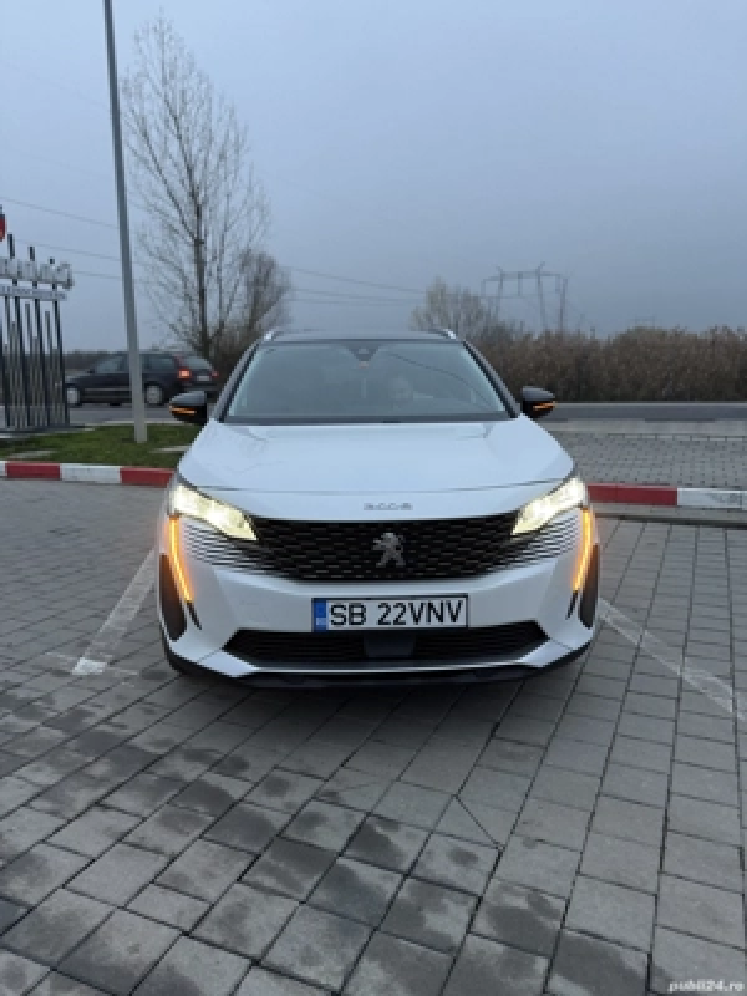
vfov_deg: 71.6
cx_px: 374
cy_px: 498
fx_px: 691
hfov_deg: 56.8
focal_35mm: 24
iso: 200
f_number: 1.78
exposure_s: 1/110
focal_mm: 6.76
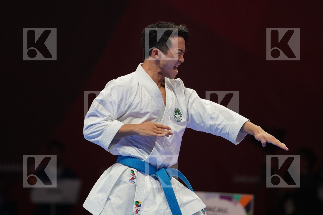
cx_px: 162
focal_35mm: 420
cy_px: 108
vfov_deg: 3.3
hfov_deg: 4.9
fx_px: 3768
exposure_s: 1/500
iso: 1600
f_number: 4
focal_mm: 280
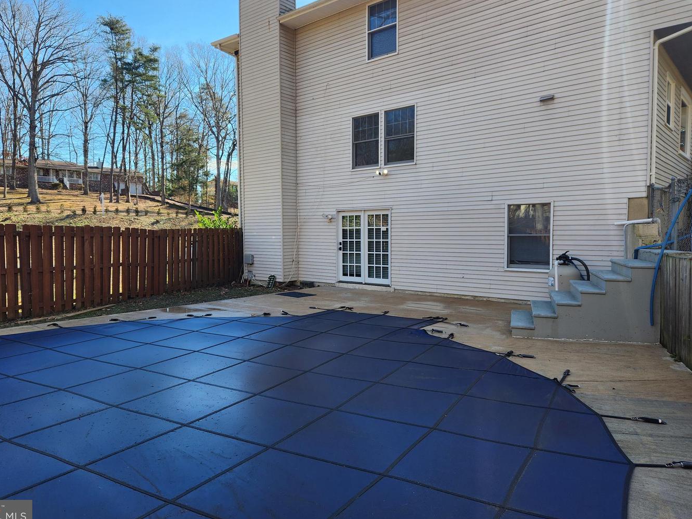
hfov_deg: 69.3
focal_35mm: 25
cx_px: 316
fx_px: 500
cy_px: 248
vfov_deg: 54.9
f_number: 1.8
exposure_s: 1/416
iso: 20
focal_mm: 5.4
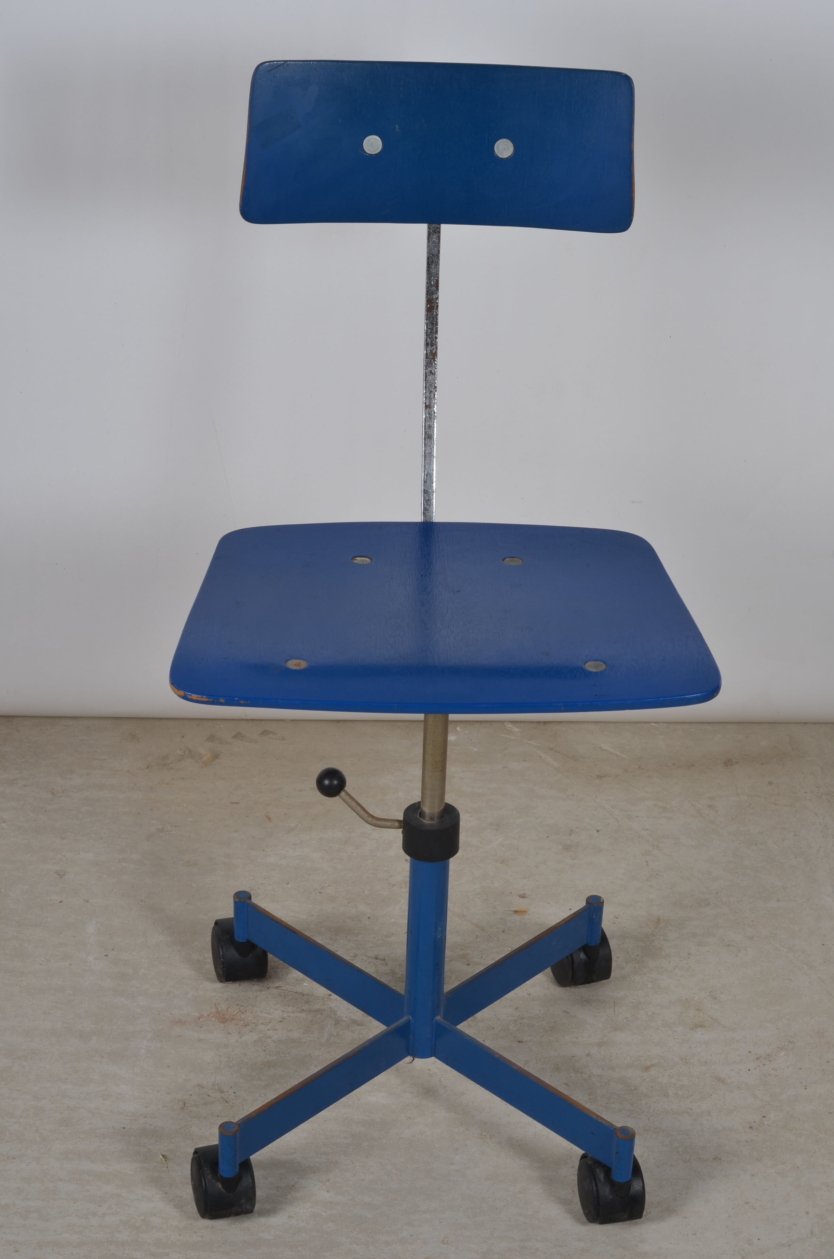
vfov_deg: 27.0
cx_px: 417
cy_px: 630
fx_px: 2618
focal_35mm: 75
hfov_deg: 18.1
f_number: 14
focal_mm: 50
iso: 100
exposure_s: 1/125
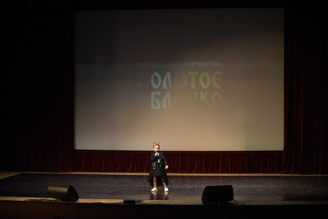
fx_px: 729
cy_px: 110
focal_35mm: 80
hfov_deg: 25.4
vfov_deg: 17.1
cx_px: 164
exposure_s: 1/400
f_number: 2.8
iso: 2500
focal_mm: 80
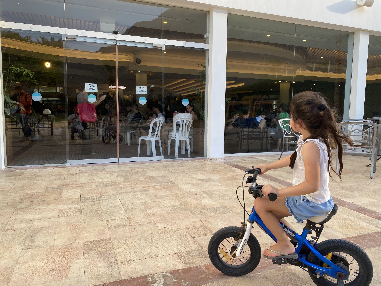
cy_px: 143
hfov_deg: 67.3
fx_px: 286
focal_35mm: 26
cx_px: 190
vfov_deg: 53.1
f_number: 1.8
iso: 32
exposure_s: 1/600
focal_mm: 4.25
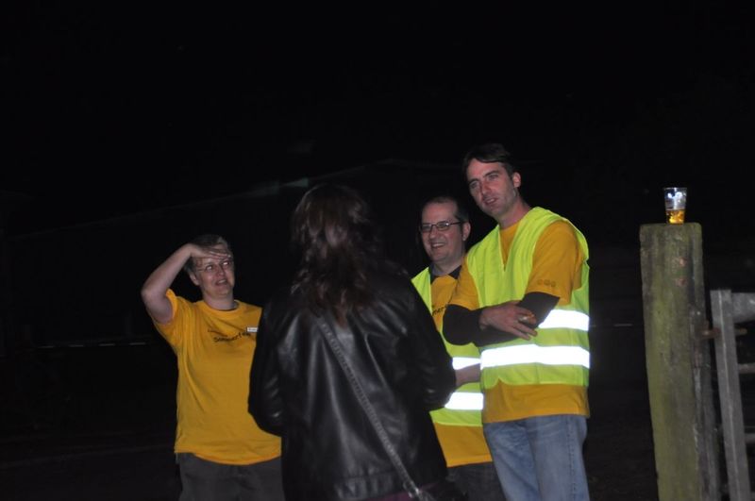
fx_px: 2670
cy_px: 250
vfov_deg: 10.7
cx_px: 378
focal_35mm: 128
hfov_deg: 16.1
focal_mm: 85
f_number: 5.6
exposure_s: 1/60
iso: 800
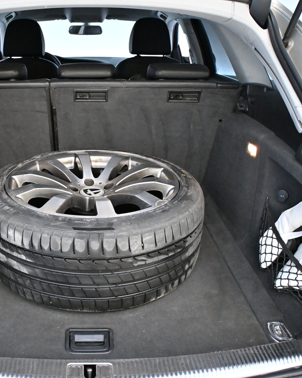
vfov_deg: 29.1
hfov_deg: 23.3
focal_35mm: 65
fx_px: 727
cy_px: 190
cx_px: 87
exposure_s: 1/125
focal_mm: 30.5
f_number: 4.8
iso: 3200
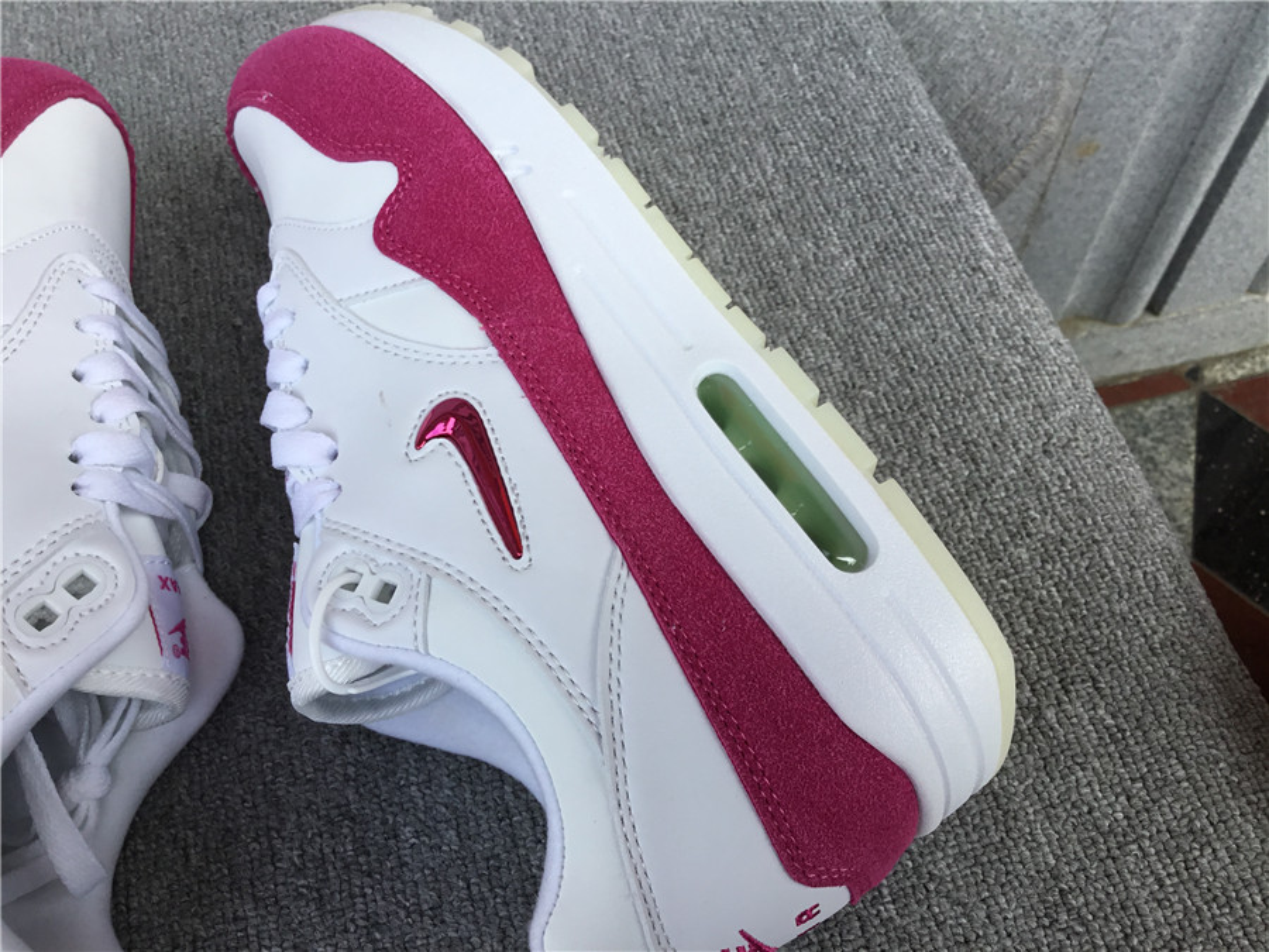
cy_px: 476
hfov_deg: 58.4
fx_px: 1136
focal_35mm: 31
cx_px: 634
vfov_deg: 45.4
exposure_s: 1/386
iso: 25
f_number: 2.4
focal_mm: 3.3
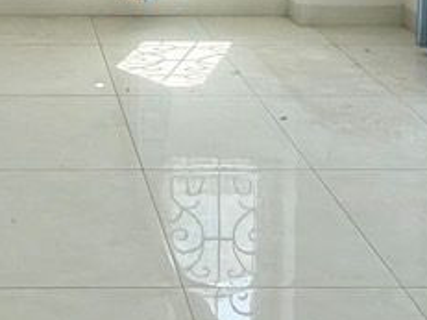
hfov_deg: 29.4
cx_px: 11
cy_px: -218
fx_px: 764
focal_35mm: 62
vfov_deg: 19.2
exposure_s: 1/310
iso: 64
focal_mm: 2.22
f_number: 2.2
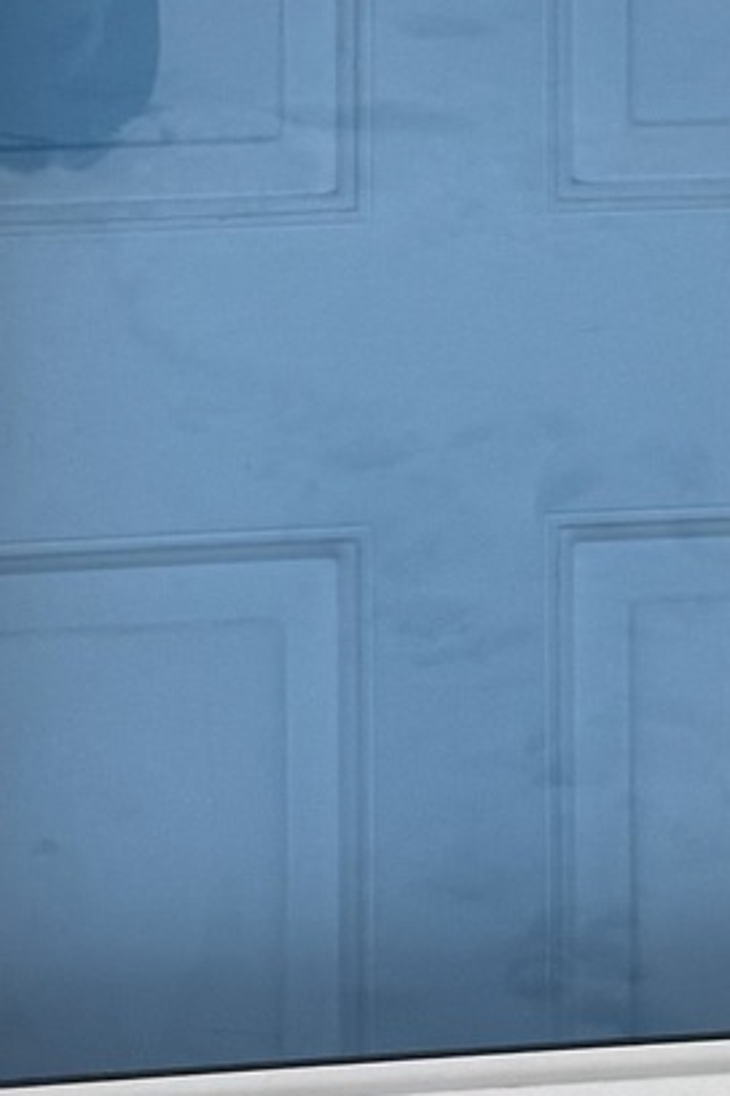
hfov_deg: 9.7
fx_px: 4288
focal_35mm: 141
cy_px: -325
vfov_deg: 14.0
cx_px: 344
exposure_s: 1/700
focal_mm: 6.76
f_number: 1.78
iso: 80
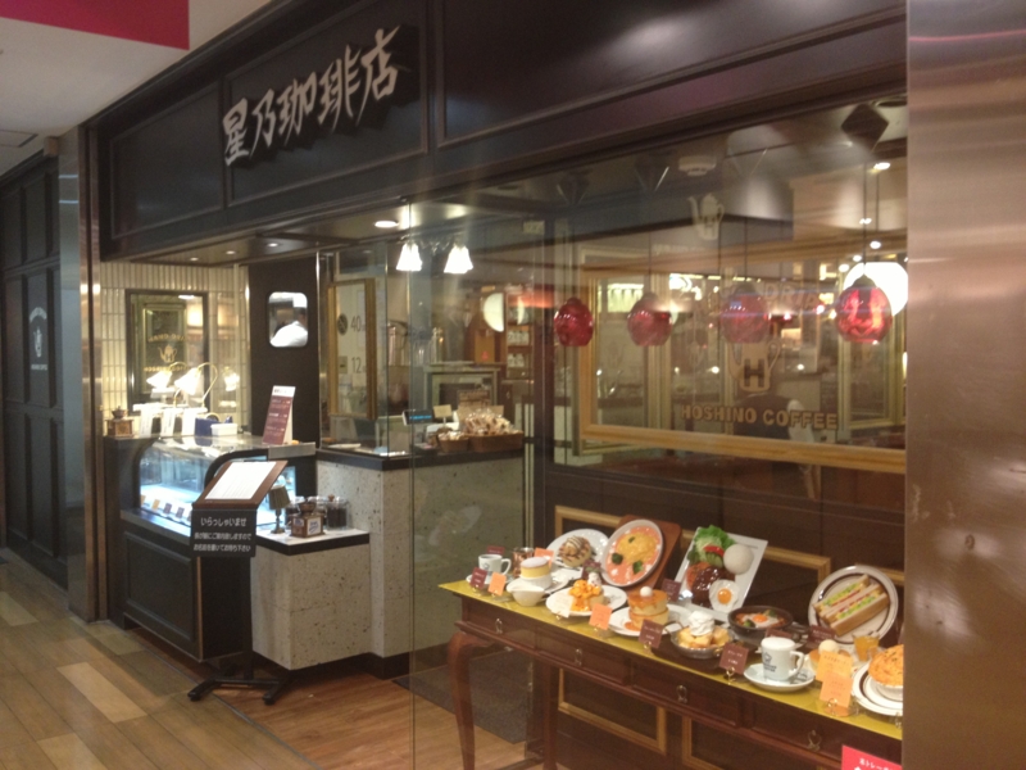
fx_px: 1037
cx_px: 513
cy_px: 385
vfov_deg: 40.7
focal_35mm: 35
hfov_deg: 52.6
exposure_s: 1/20
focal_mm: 4.28
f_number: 2.4
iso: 125
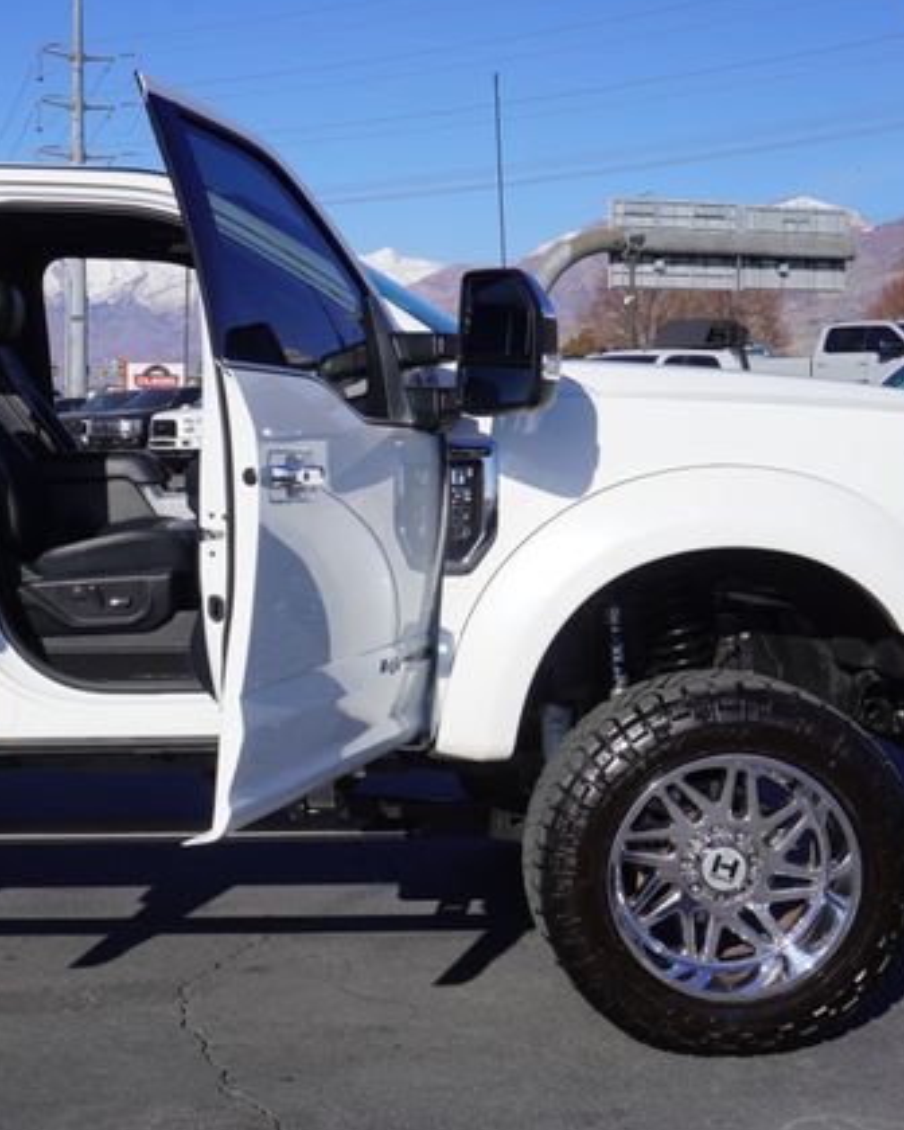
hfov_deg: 27.9
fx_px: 1796
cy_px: 565
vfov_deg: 34.9
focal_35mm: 54
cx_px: 237
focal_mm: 25
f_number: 11
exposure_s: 1/200
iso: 100
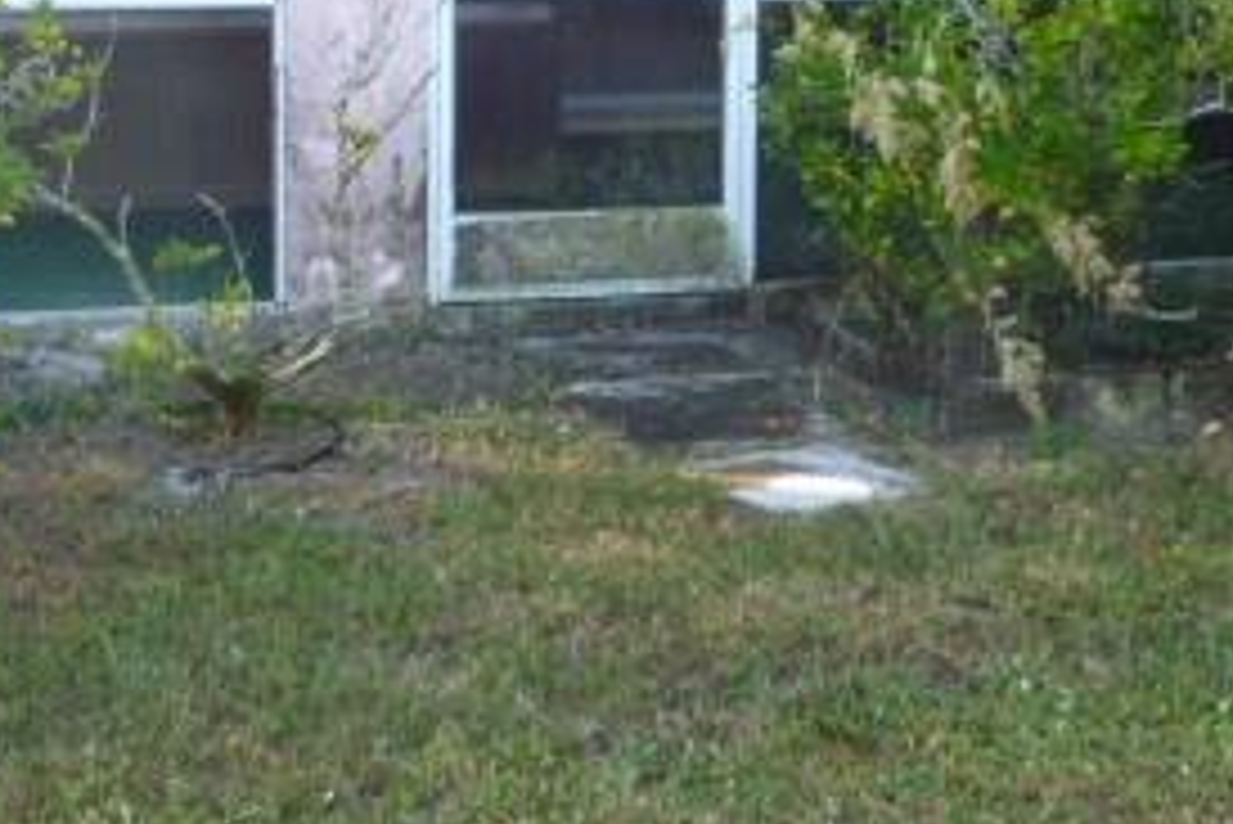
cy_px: 41
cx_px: 513
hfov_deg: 29.6
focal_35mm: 68
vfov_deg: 19.6
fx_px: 2330
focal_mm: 5
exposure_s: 1/60
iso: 125
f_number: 3.3
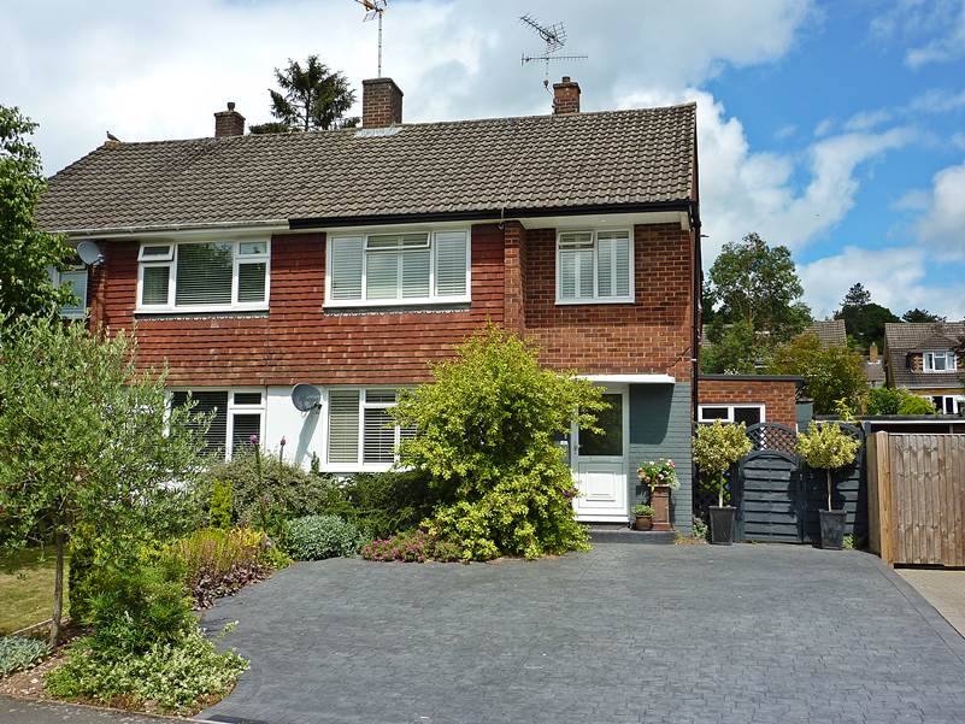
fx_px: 1032
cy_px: 362
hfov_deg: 50.1
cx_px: 482
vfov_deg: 38.7
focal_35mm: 37
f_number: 5
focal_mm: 6.1
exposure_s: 1/500
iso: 80
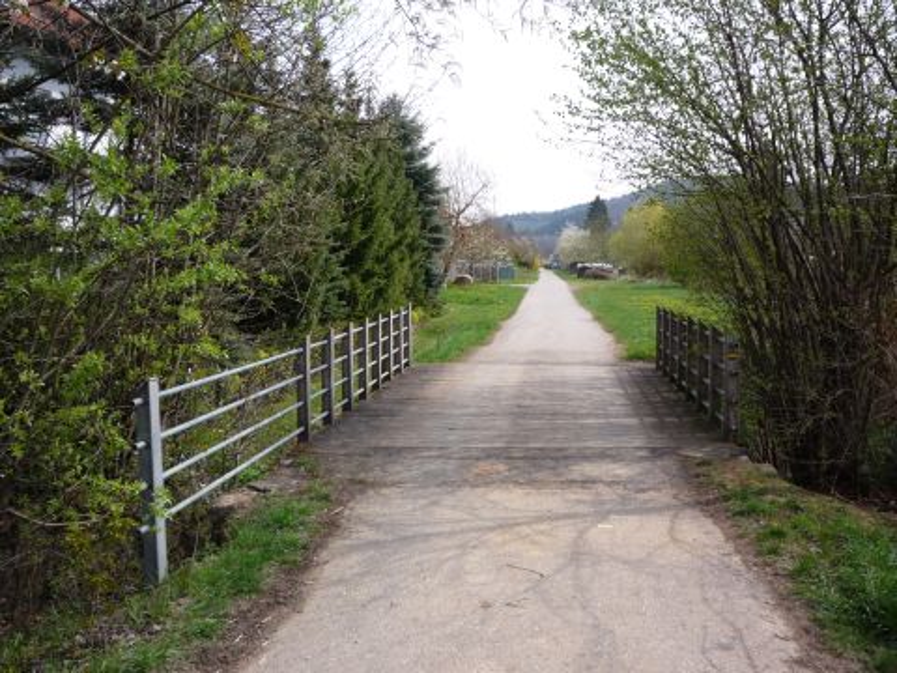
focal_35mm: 32
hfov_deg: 56.8
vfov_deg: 44.2
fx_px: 829
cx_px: 448
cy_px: 336
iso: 100
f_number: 4.5
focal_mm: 5.2
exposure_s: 1/400
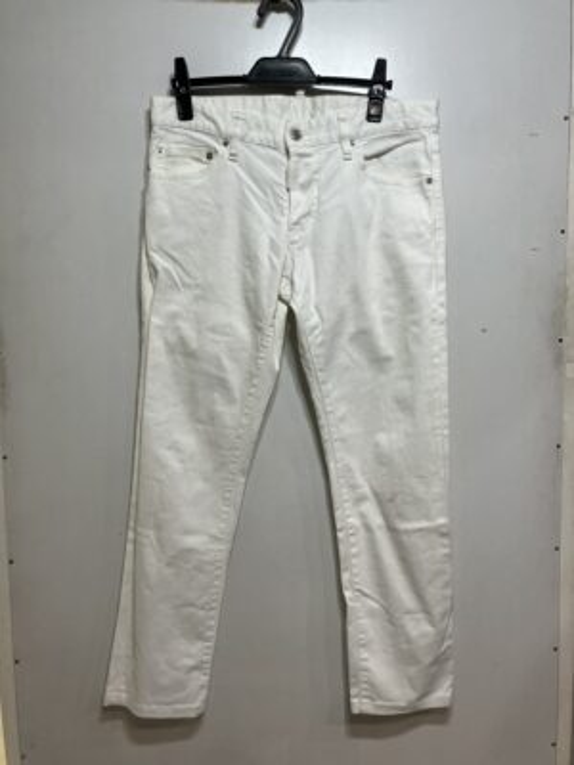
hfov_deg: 49.7
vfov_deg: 63.4
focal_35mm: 28
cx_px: 287
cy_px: 382
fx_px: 619
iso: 80
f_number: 1.8
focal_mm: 3.99
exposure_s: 1/100
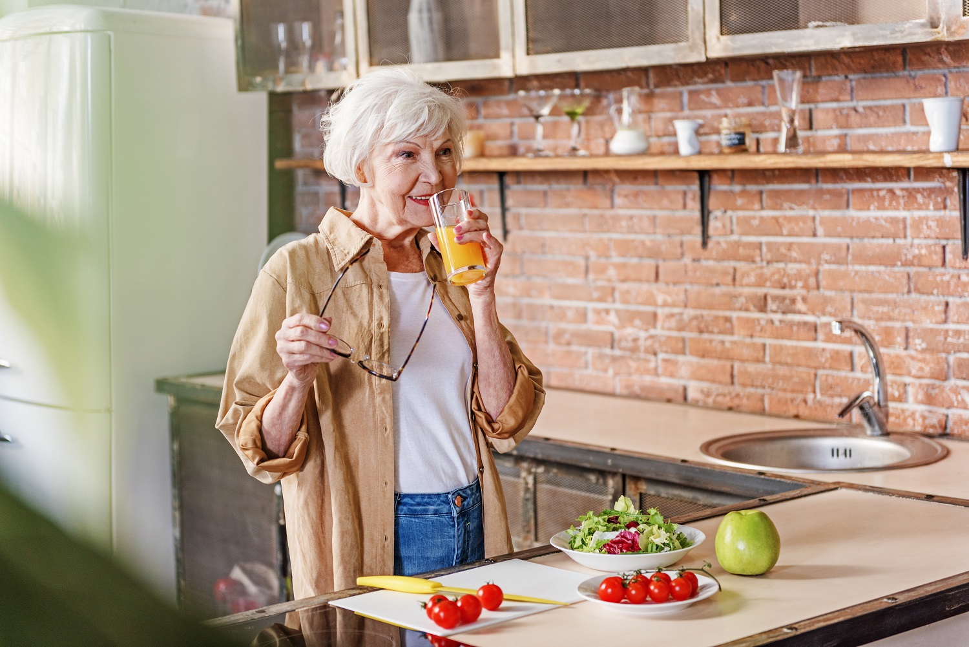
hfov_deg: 28.8
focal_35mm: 70
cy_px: 324
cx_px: 484
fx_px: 1885
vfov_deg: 19.5
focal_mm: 70
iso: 250
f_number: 2.8
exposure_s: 1/125
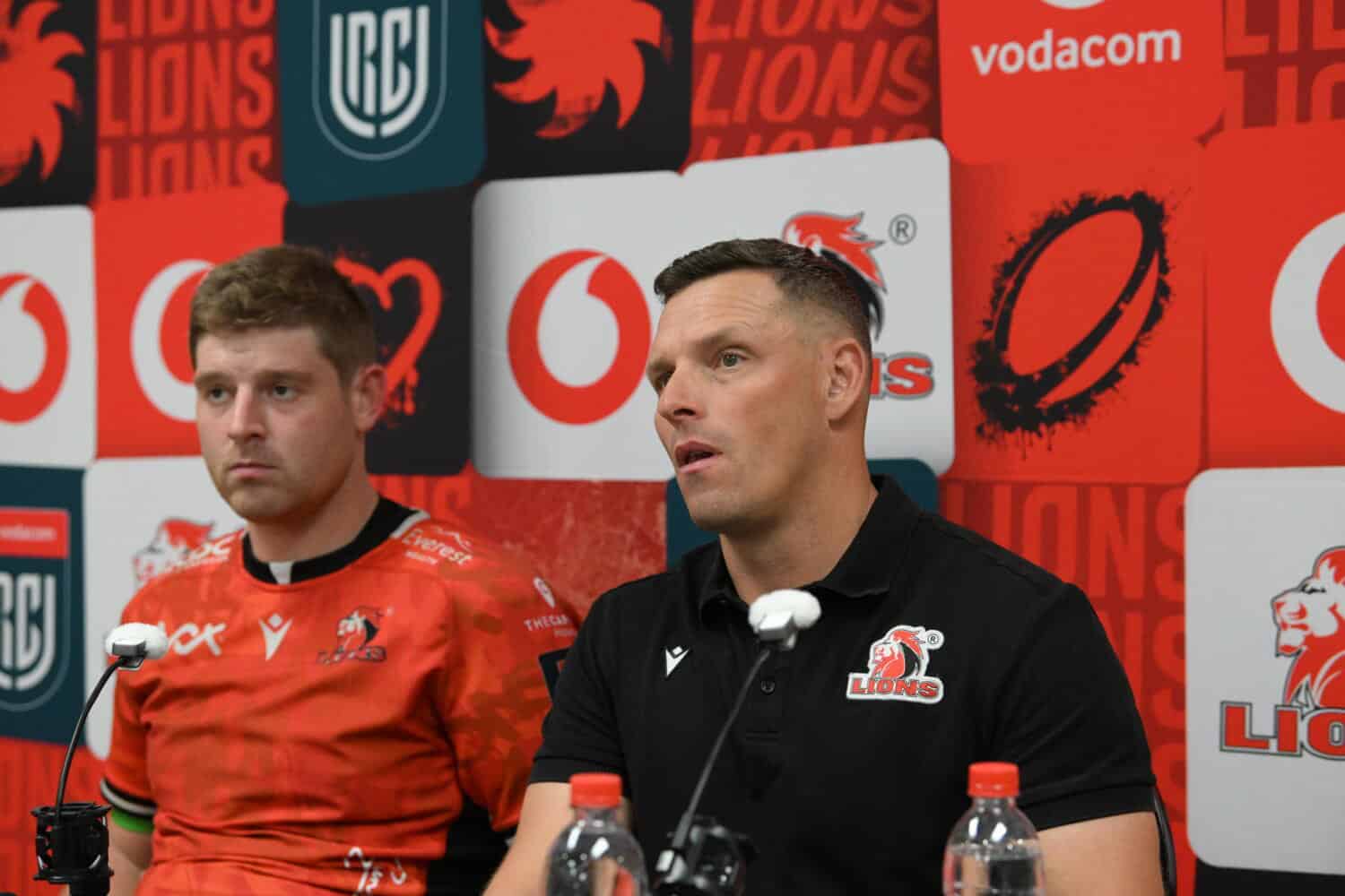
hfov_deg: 28.8
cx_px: 672
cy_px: 448
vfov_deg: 19.5
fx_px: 2615
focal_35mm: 70
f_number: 4.5
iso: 3200
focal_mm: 70
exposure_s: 1/250
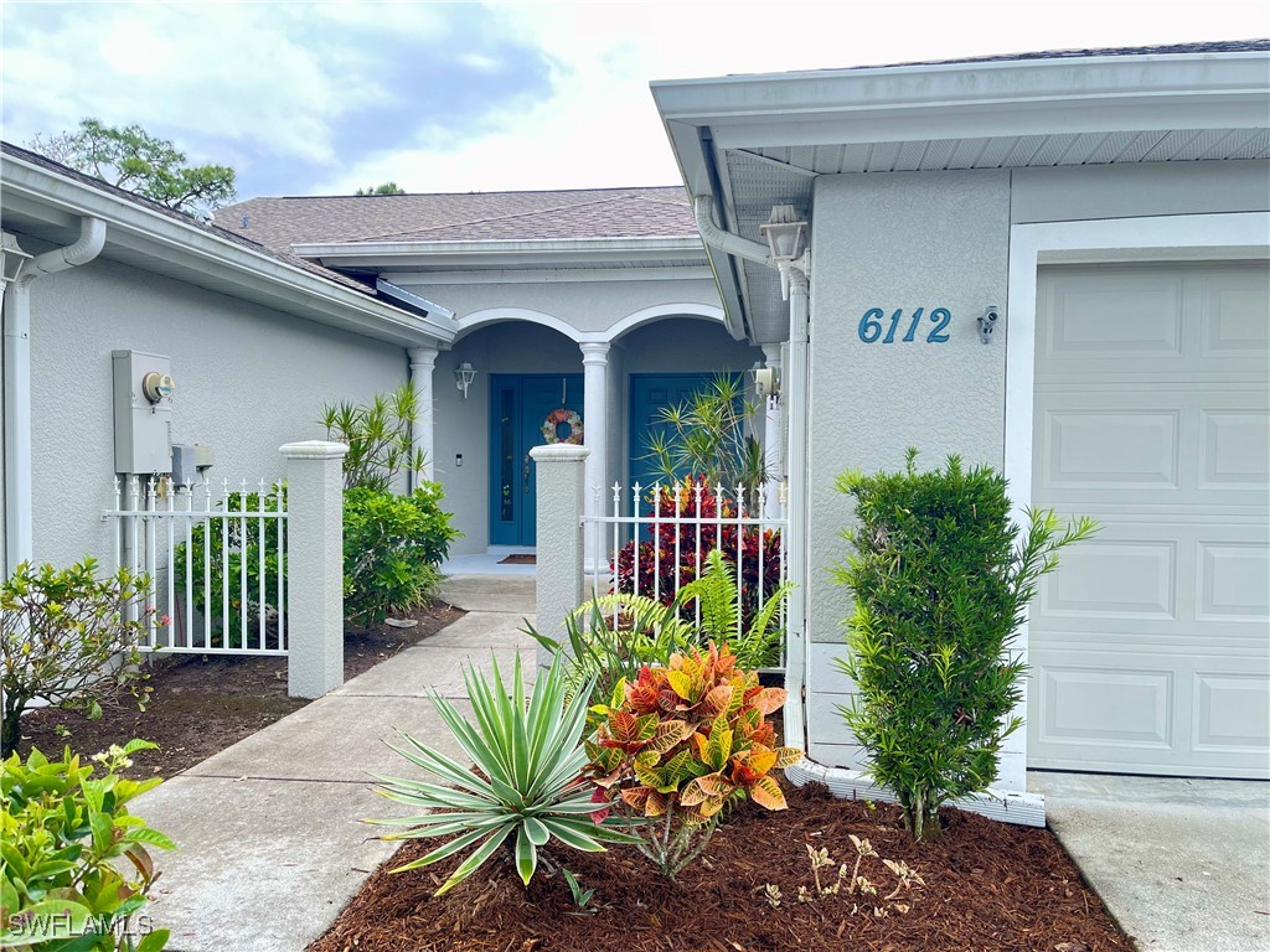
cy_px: 476
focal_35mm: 25
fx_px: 917
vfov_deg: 54.9
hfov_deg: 69.4
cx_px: 635
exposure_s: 1/466
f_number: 1.6
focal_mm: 5.1
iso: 32
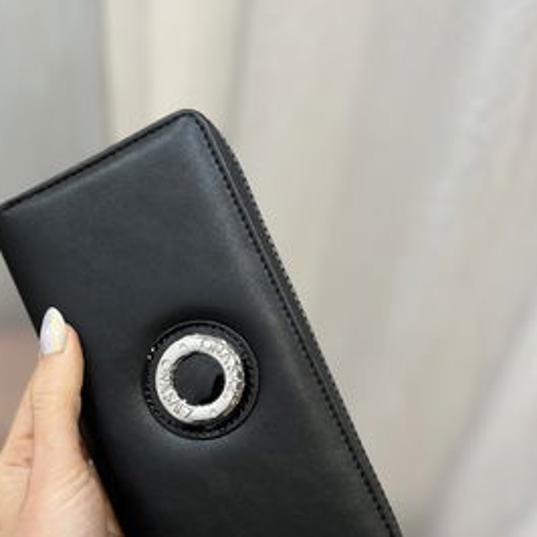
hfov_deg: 36.3
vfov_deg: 35.9
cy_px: 407
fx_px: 807
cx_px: 164
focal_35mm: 46
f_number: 1.5
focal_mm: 5.7
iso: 64
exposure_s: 1/50
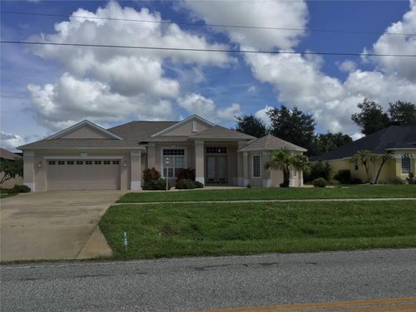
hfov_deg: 58.4
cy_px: 156
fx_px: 373
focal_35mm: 31
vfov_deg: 45.4
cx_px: 208
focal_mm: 3.3
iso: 25
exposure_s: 1/2037
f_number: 2.4
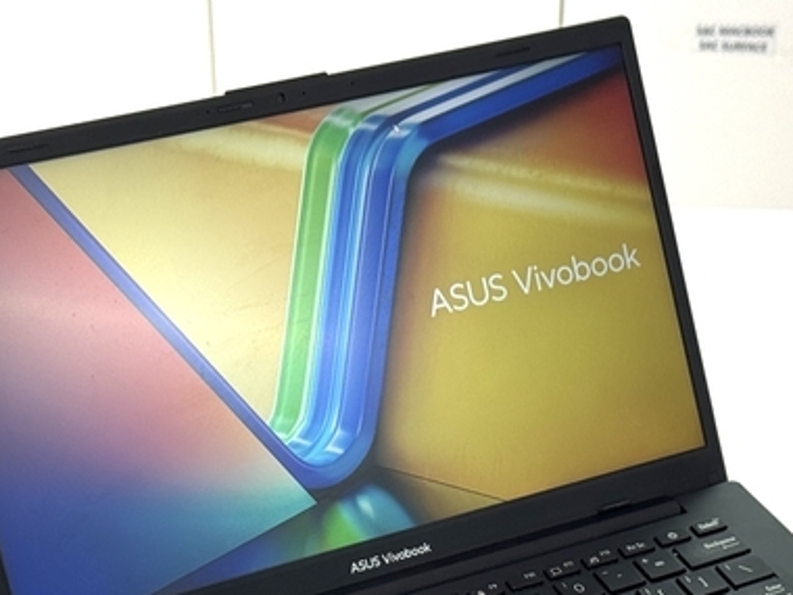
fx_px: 2314
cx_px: 444
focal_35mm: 101
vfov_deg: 14.4
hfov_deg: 19.4
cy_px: 587
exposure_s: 1/168
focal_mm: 6.76
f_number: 1.78
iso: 64
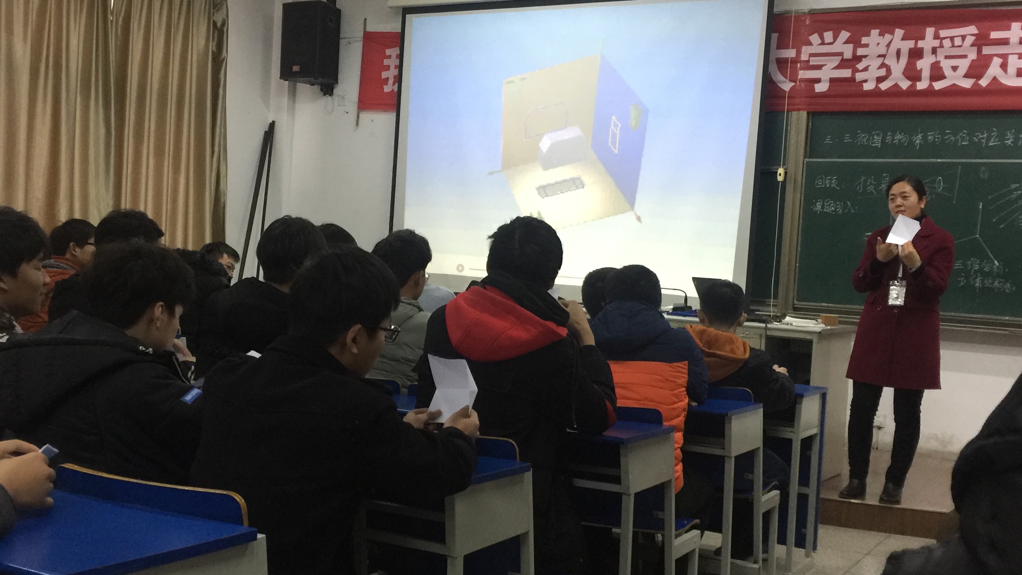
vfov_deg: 28.3
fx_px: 1138
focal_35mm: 42
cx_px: 454
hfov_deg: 48.3
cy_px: 307
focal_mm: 4.15
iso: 100
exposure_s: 1/10
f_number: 2.2
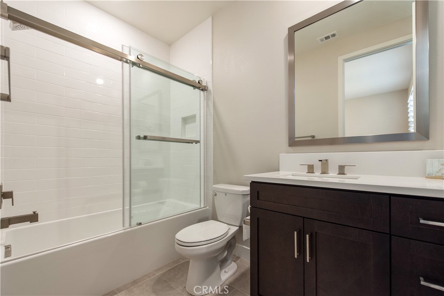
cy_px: 148
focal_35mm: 15
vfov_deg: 77.3
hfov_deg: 100.4
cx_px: 222
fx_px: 185
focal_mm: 15
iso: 400
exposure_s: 1/60
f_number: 4
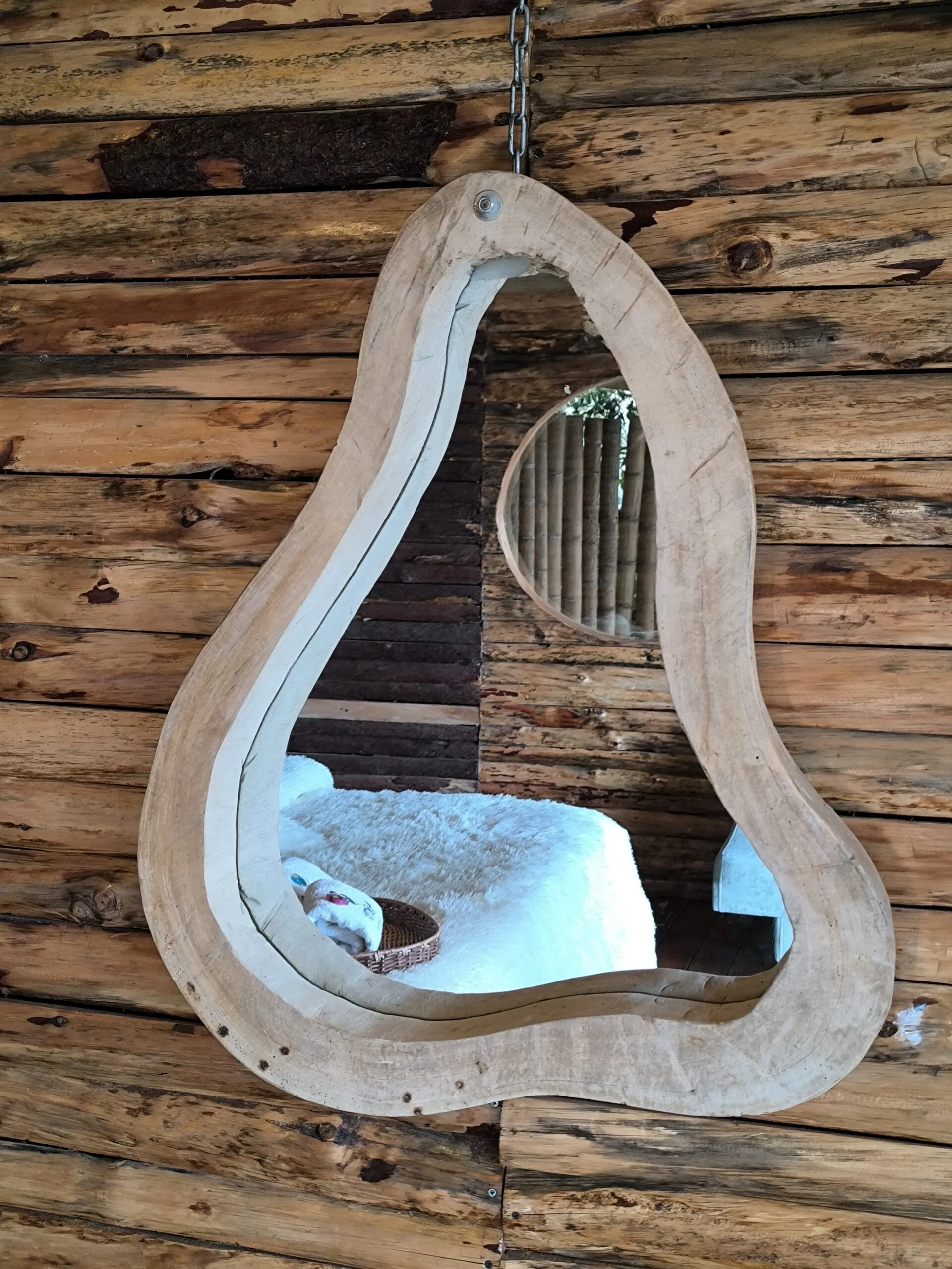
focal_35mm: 46
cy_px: 634
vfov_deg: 41.2
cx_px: 476
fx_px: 1687
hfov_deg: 31.5
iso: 800
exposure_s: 1/60
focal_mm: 6.14
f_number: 1.65
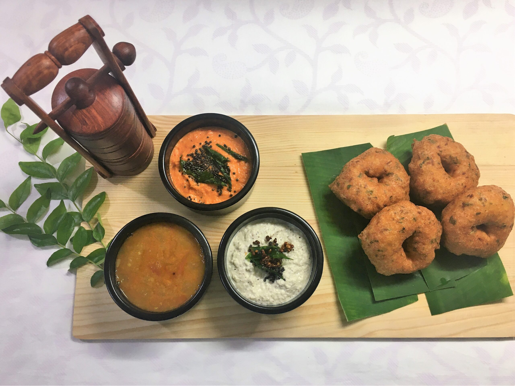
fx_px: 431
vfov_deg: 48.2
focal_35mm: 29
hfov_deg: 61.7
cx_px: 258
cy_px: 193
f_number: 2.2
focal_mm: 4.15
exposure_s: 1/33
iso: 40
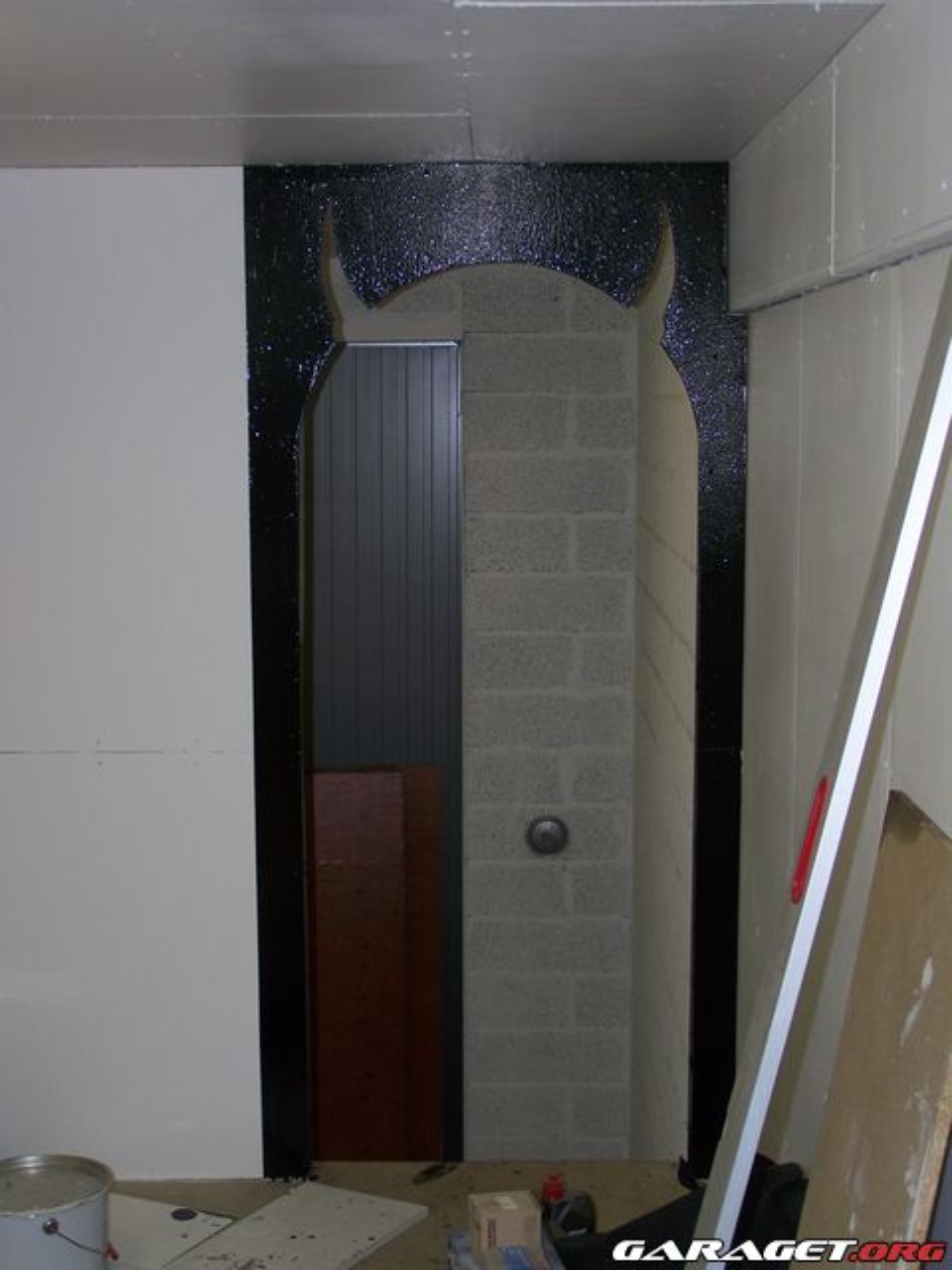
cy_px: 635
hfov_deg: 24.8
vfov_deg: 32.7
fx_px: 2163
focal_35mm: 59
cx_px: 476
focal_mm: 9.8
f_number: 3.1
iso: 80
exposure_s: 1/80
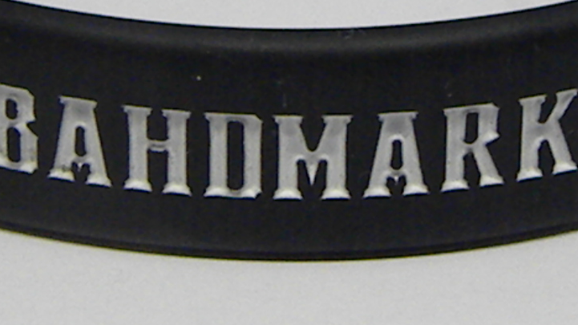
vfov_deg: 4.7
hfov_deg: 8.3
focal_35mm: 260
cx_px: 357
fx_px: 3983
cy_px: -68
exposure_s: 1/279
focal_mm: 15.1
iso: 714
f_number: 4
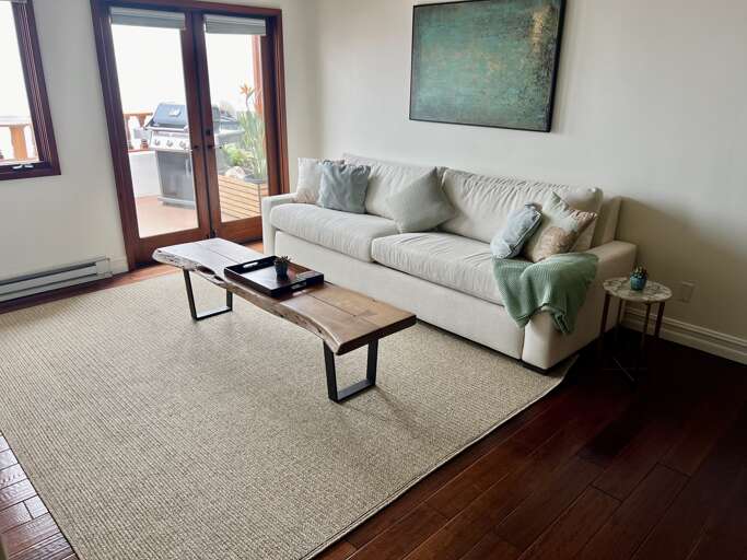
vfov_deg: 53.0
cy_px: 280
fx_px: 561
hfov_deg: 67.3
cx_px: 374
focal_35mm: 26
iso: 50
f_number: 1.5
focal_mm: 5.7
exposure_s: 1/121
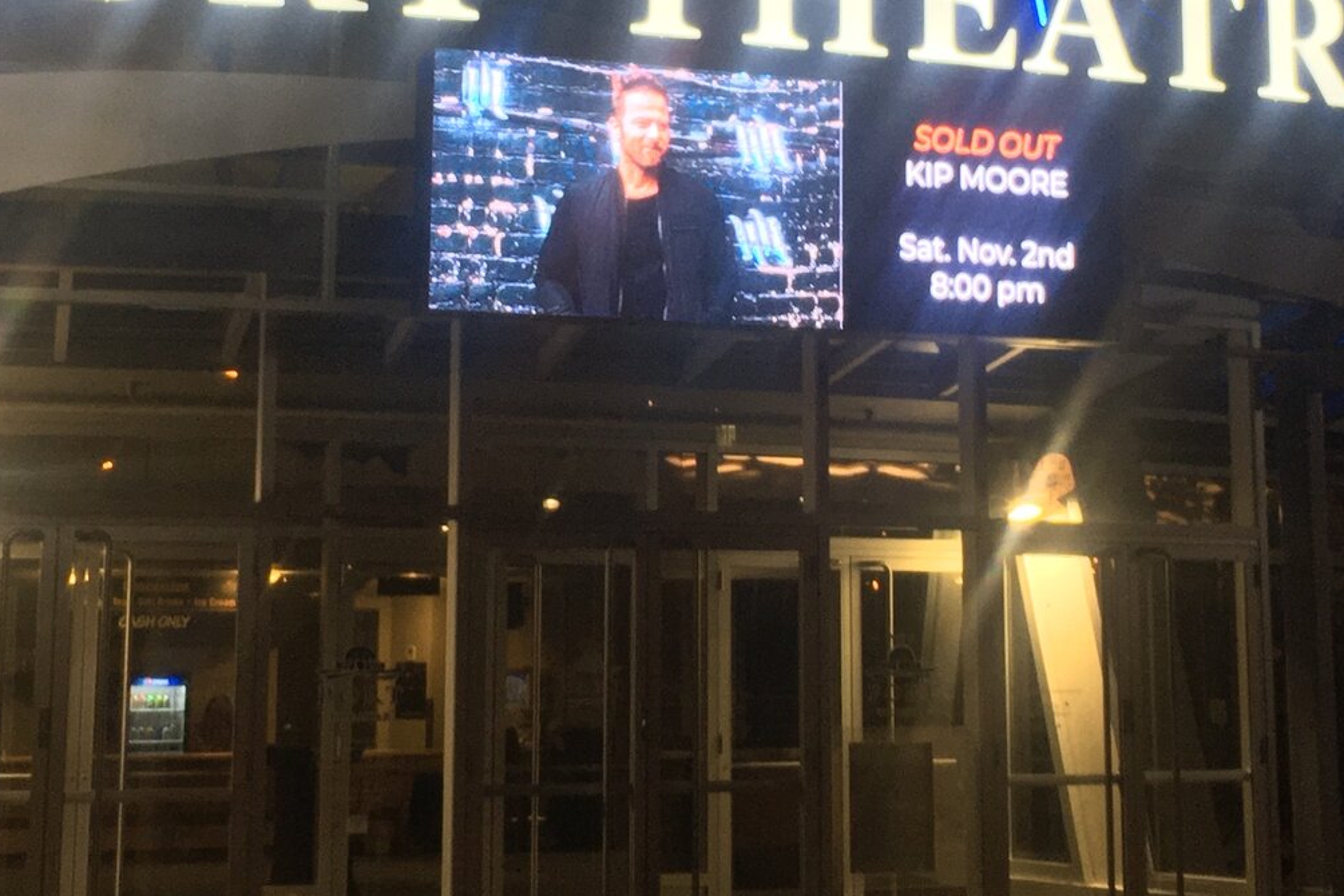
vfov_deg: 18.0
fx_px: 2800
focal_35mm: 75
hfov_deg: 27.0
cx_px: 694
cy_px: 162
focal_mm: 4.15
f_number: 2.2
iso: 80
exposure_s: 1/30
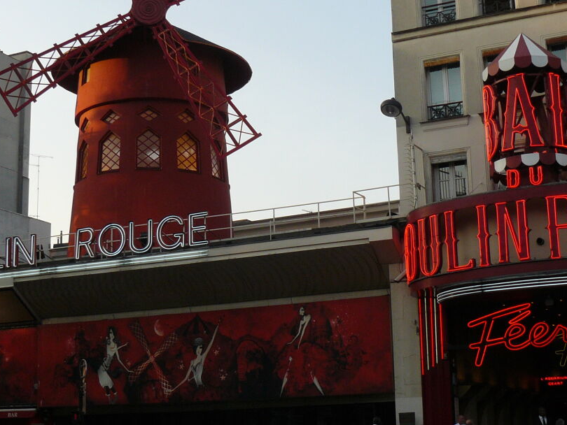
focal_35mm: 64
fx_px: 1049
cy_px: 215
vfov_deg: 22.9
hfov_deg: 30.2
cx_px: 247
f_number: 5
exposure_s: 1/125
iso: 100
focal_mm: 6
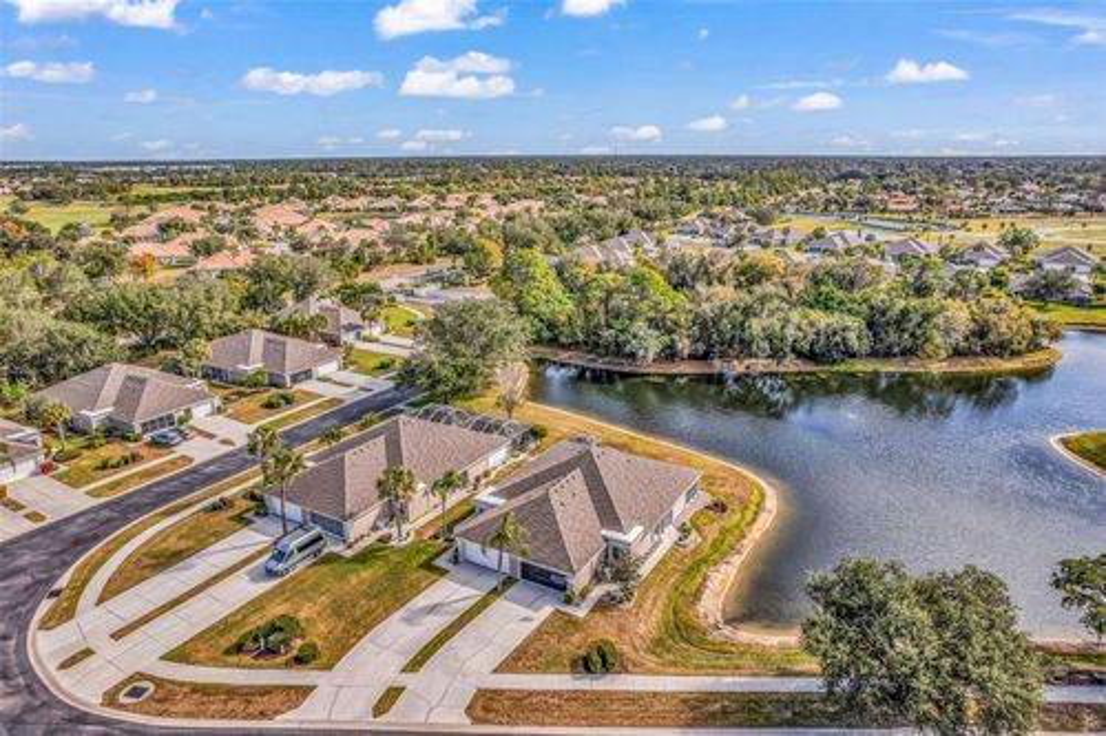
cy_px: 368
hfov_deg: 78.6
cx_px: 553
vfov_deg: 57.2
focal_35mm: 22
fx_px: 676
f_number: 2.8
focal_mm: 8.38
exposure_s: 1/2000
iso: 140
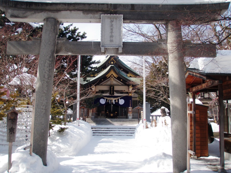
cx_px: 116
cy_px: 86
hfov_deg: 49.0
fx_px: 254
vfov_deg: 37.7
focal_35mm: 38
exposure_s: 1/500
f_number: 3.5
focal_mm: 6.7
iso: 80
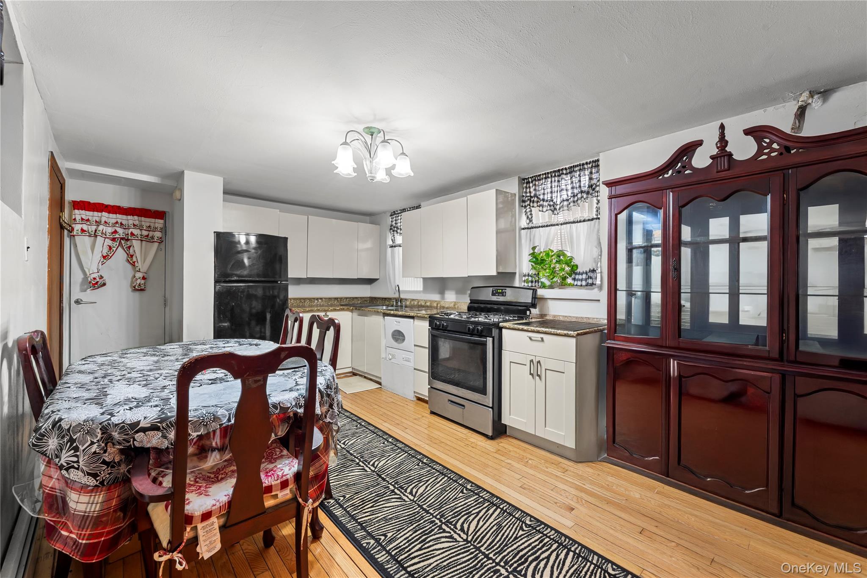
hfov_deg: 104.3
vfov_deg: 81.2
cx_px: 434
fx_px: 337
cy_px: 289
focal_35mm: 14
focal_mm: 14
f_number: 10
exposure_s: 1.6
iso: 320
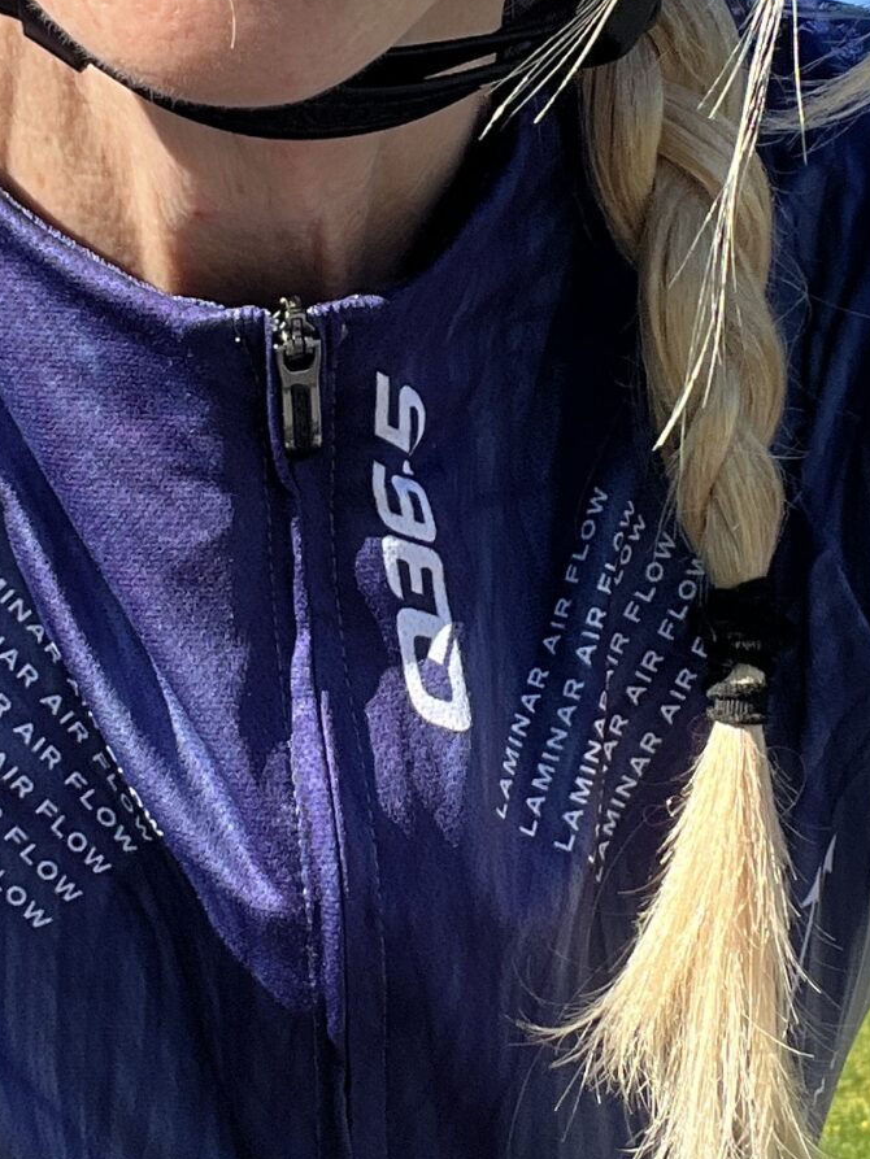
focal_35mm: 86
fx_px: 2881
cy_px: 313
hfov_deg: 17.2
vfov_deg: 22.6
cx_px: 365
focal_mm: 2.71
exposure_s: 1/505
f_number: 2.2
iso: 32
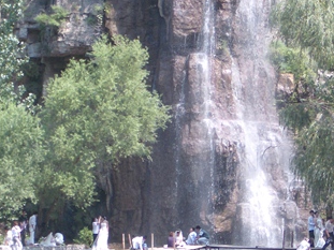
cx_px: 173
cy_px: 67
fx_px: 2083
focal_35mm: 216
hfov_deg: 9.2
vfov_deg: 6.9
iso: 50
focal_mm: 17.4
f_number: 4.8
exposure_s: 1/160
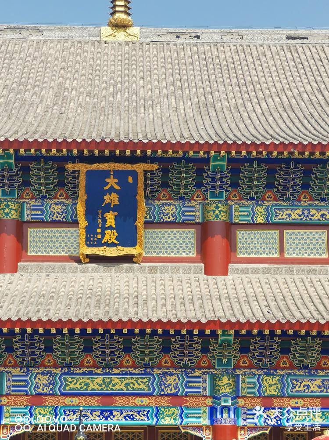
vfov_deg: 19.3
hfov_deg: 14.5
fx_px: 1293
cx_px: 164
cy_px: 220
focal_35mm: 102
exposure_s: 1/1111
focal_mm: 6.4
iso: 50
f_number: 2.4
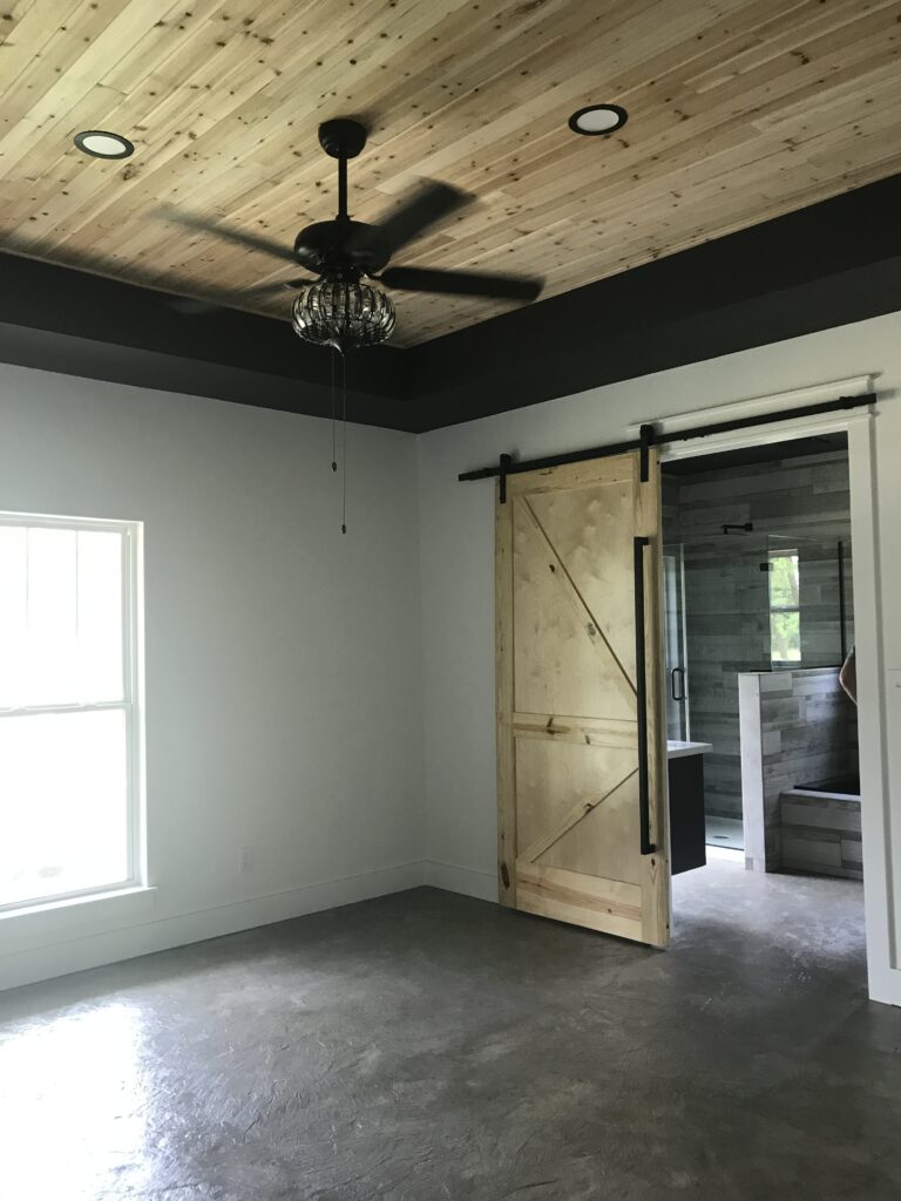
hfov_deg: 49.7
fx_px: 972
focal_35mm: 28
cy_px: 600
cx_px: 450
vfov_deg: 63.4
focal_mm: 3.99
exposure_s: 1/30
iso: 40
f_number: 1.8
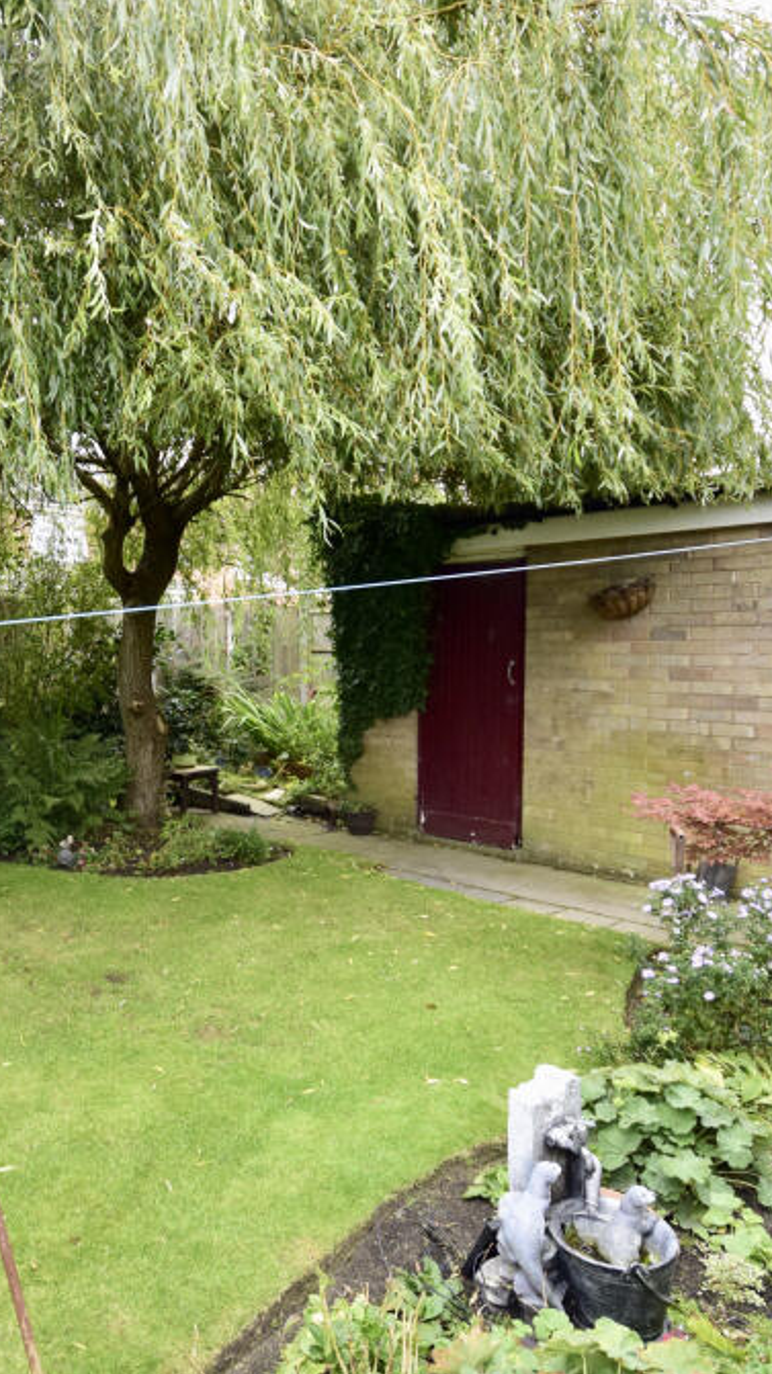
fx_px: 874
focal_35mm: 24
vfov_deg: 76.3
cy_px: 697
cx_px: 172
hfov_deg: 45.6
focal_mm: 10
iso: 1000
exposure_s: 1/125
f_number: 5
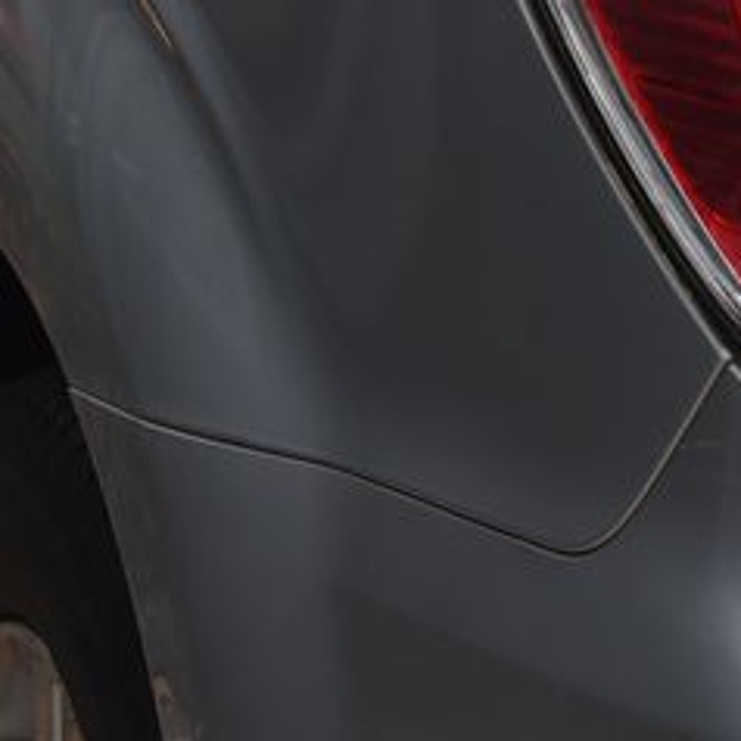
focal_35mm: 190
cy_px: -280
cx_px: 697
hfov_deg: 9.2
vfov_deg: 9.0
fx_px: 4602
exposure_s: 1/200
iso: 500
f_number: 7.1
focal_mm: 52
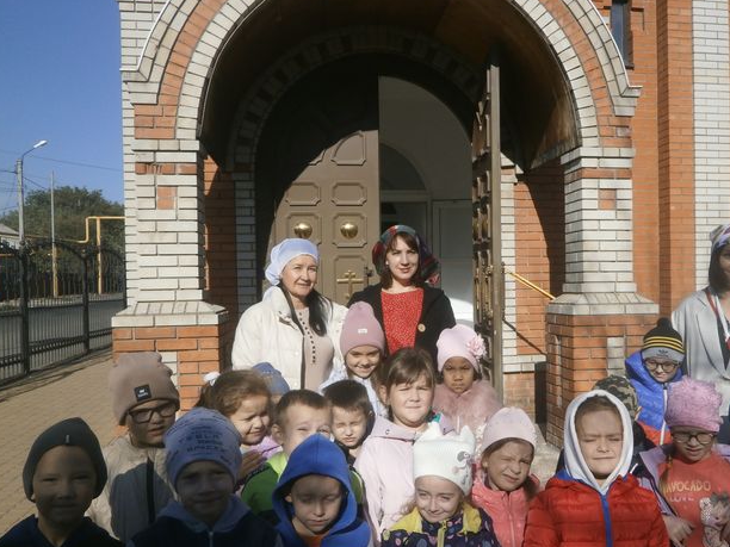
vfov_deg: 41.7
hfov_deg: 53.3
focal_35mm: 34
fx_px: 717
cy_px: 306
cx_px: 463
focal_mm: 4.7
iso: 100
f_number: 2.8
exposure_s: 1/1600
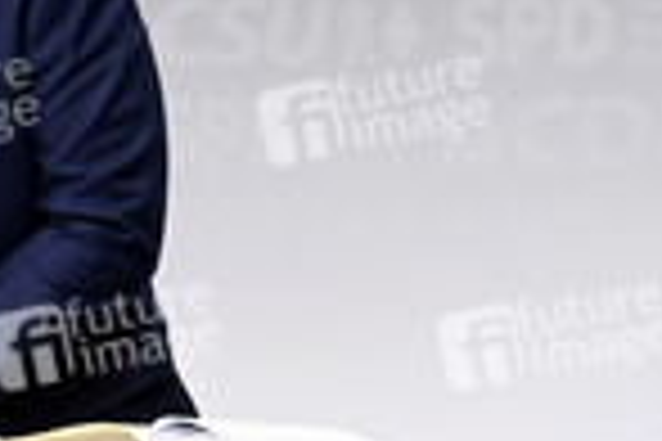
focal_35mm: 368
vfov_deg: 3.7
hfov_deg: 5.6
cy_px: 225
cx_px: -16
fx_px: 6767
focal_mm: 120
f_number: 5.6
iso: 6400
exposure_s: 1/500
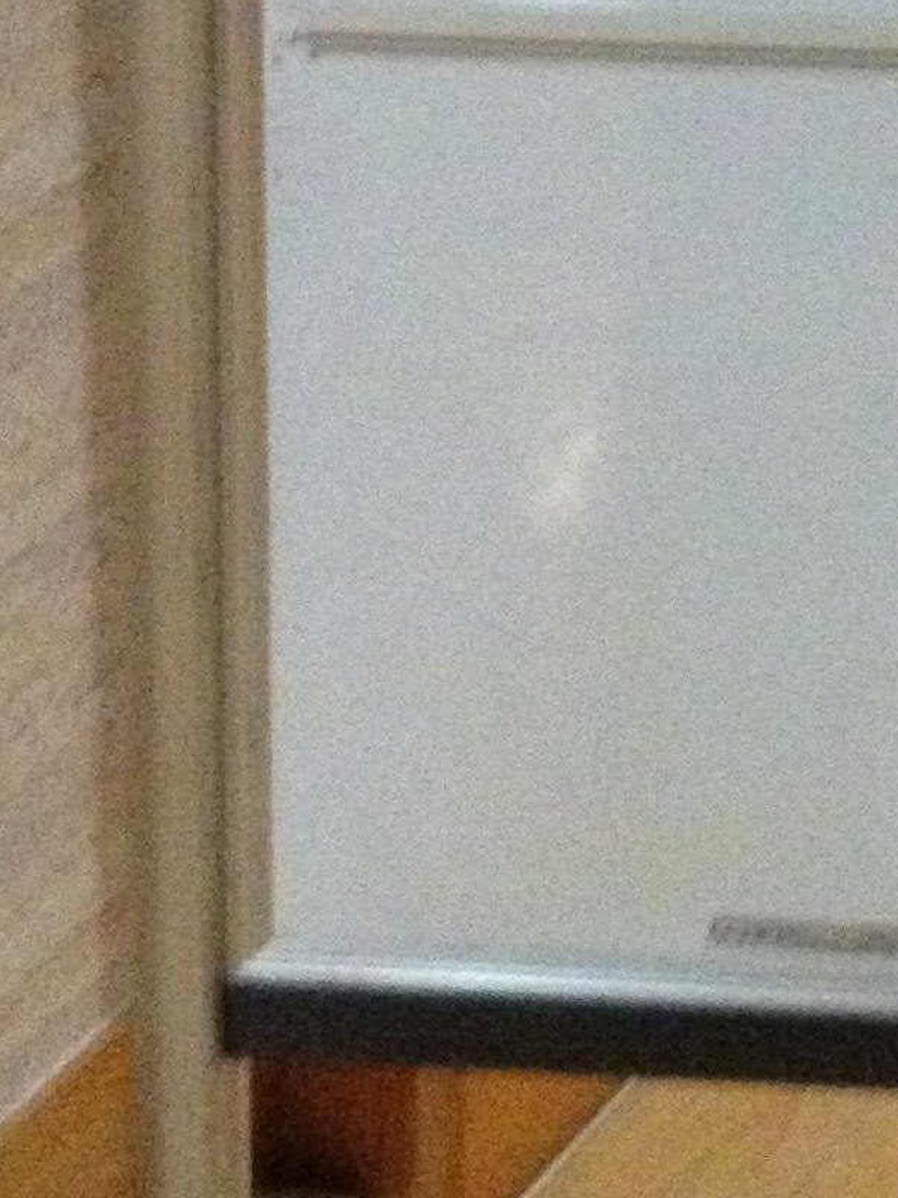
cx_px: 801
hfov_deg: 10.3
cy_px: -385
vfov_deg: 13.3
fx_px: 4948
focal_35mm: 143
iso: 640
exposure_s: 1/15
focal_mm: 4.28
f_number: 2.4
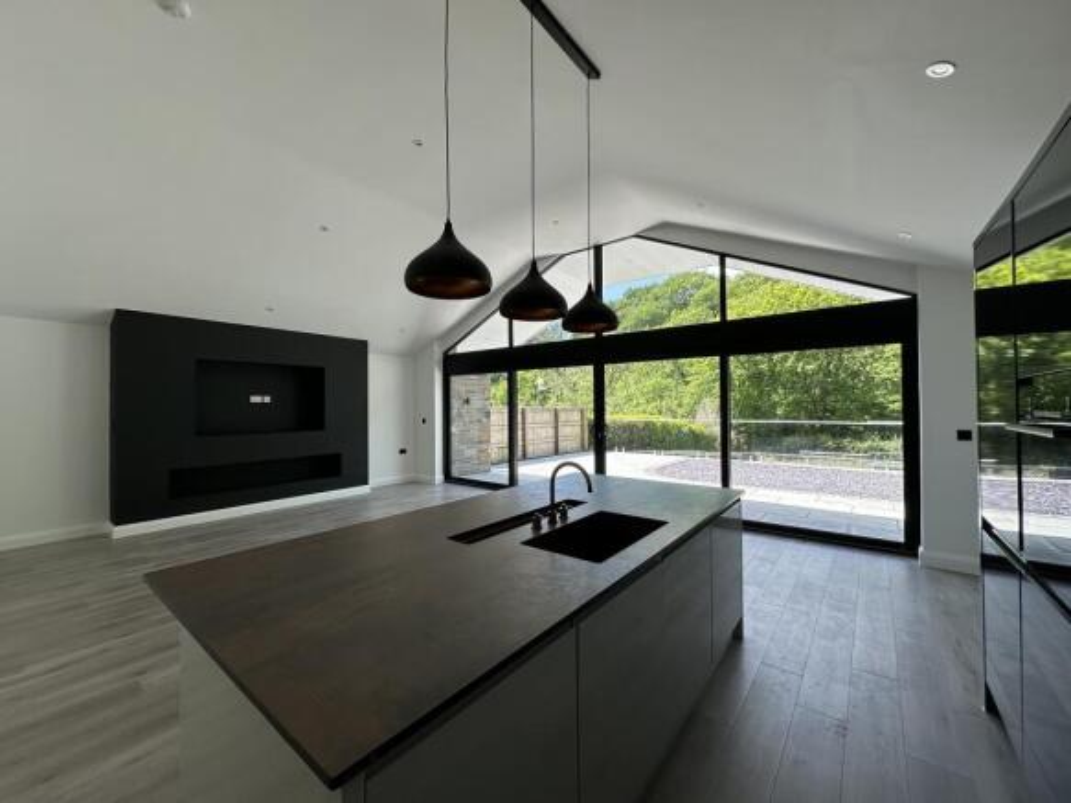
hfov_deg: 102.1
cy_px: 402
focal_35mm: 14
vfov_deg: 85.7
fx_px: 433
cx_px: 536
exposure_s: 1/287
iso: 40
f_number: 2.2
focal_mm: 2.22
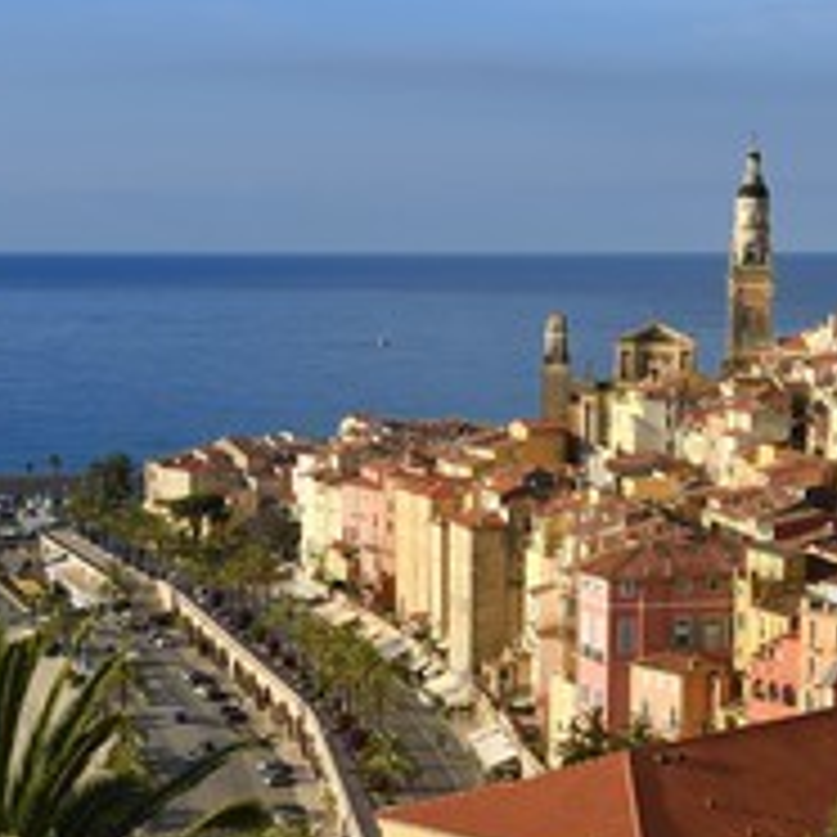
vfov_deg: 18.8
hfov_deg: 18.9
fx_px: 2517
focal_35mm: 92
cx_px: 378
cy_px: 580
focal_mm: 48
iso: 200
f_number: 11
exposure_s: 1/250
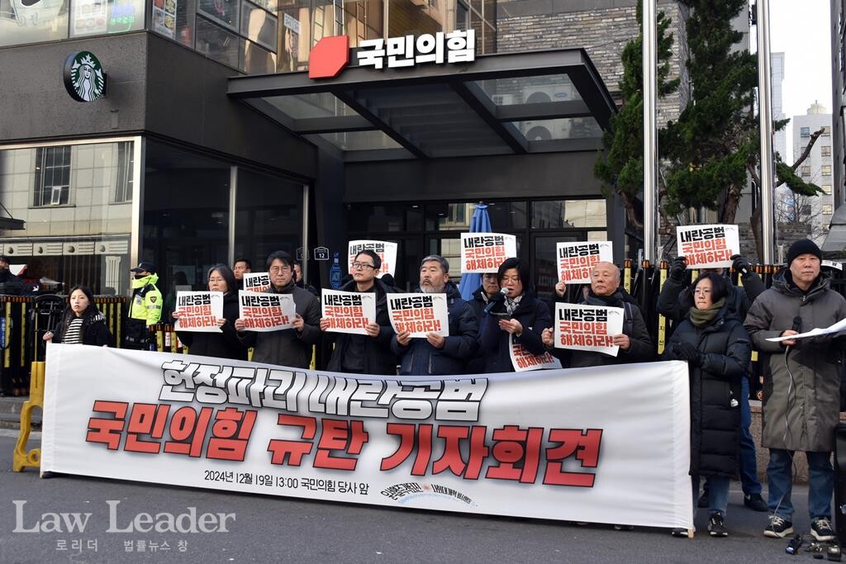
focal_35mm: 33
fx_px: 776
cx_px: 423
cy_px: 282
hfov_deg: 57.2
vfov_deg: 40.0
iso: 400
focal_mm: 22
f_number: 8
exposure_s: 1/250
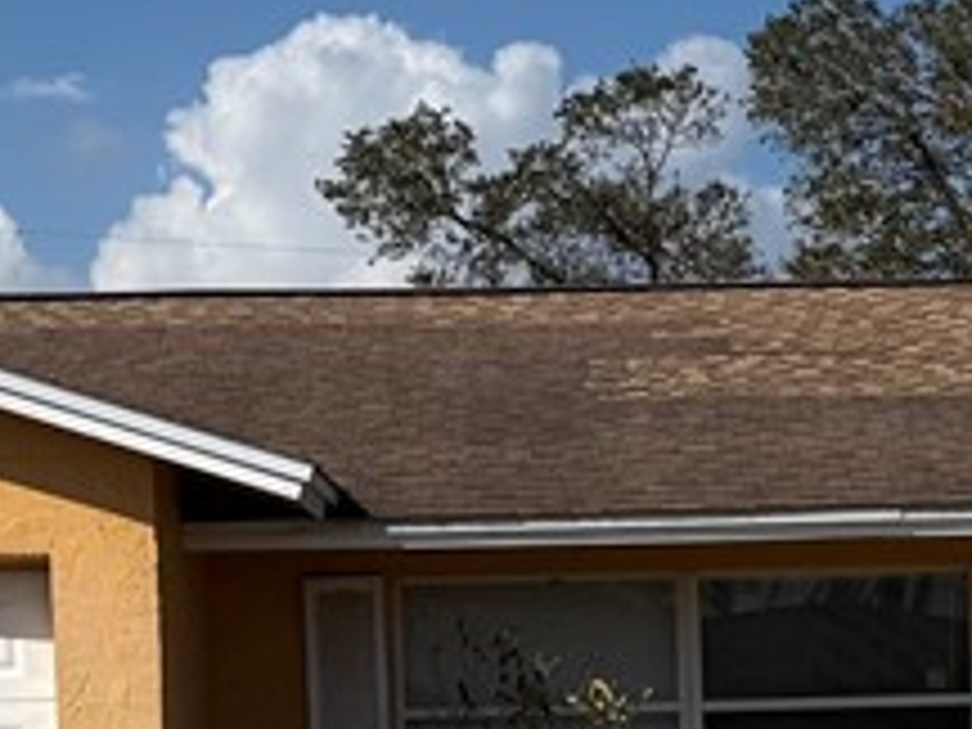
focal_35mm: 114
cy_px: 796
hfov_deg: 17.1
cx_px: 806
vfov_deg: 12.8
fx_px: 3201
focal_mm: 6.76
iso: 80
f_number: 1.78
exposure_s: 1/8130
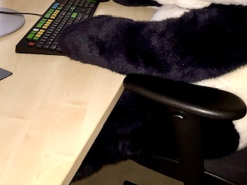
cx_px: 105
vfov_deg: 25.6
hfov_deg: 34.9
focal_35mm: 55
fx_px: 393
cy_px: 11
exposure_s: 1/16
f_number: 2.2
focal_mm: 4.15
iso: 100
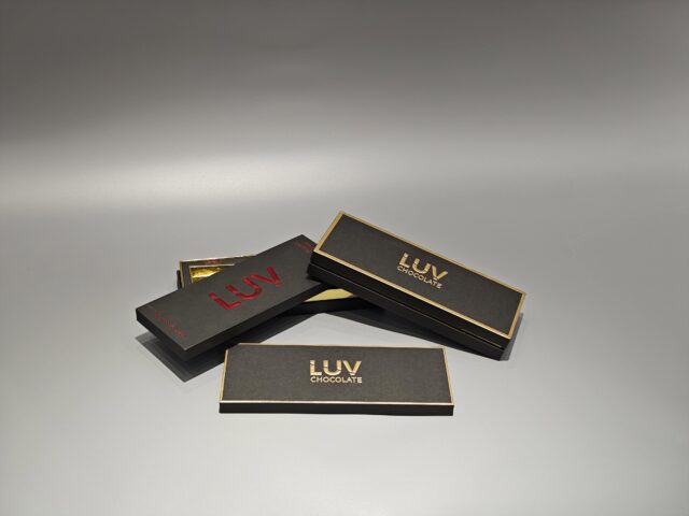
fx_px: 916
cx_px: 344
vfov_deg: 31.5
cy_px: 258
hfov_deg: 41.2
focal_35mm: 46
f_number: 2
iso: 50
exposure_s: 1/105
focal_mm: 6.7
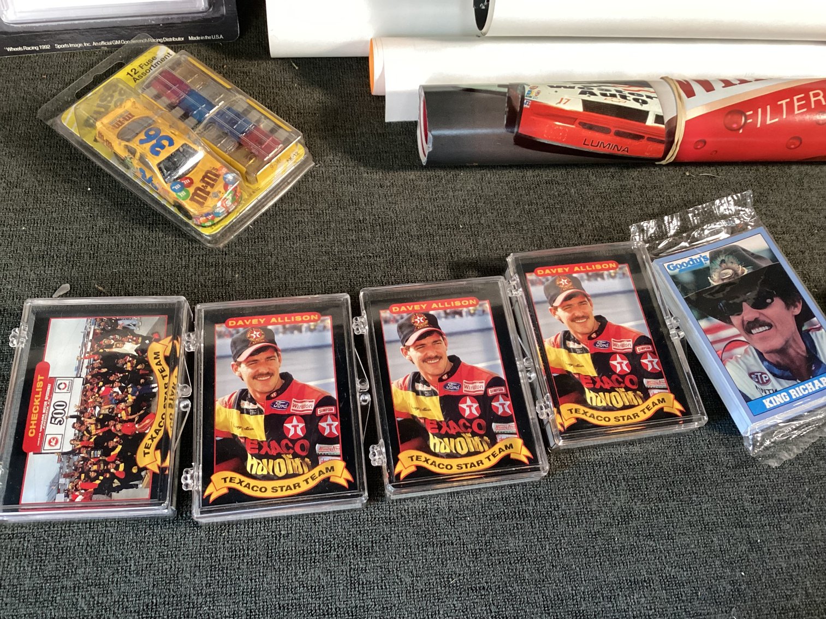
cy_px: 310
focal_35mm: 31
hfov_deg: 58.3
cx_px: 413
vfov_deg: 45.4
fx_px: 740
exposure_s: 1/60
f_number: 2.4
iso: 250
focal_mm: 3.3
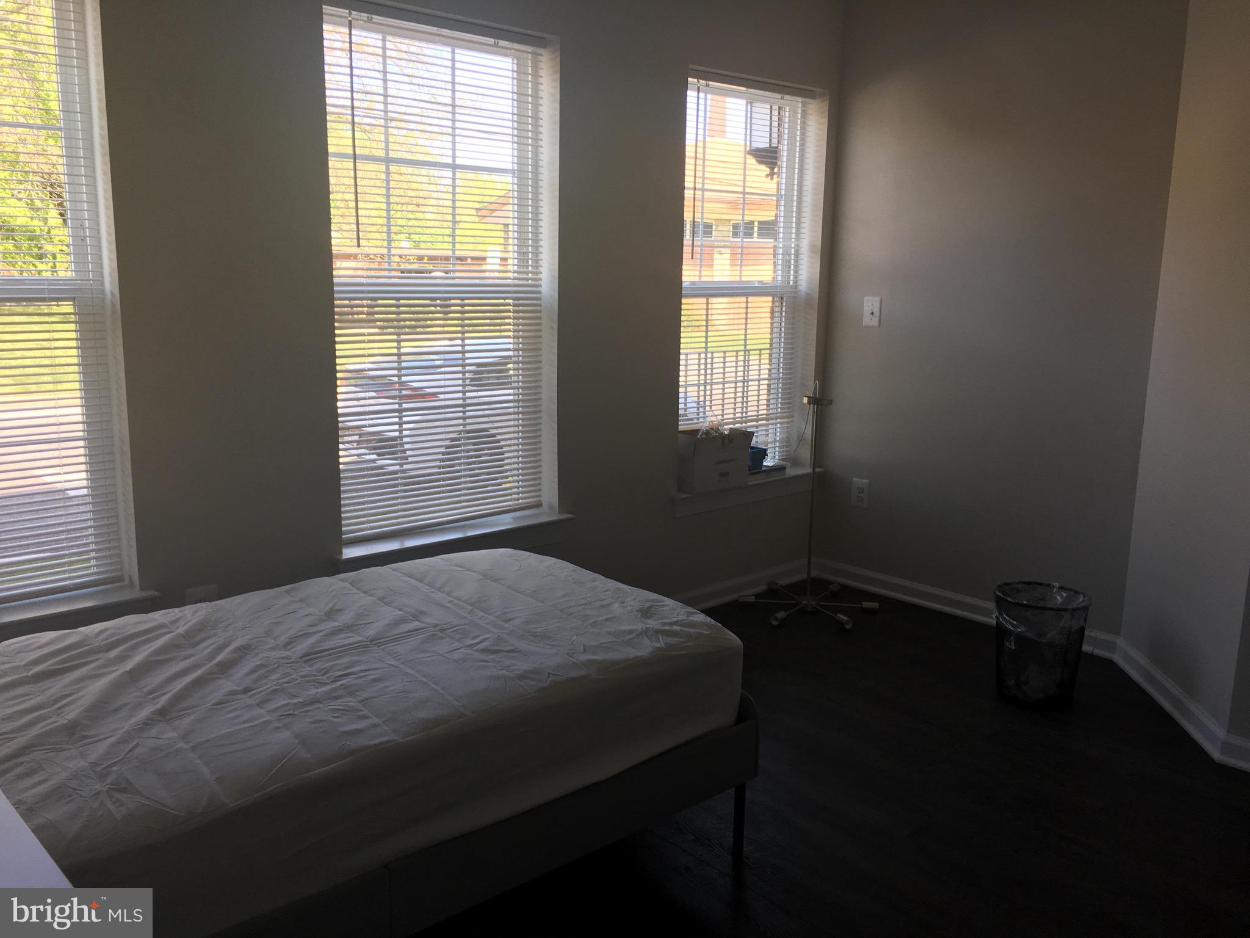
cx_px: 625
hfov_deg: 61.7
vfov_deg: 48.2
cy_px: 469
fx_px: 1047
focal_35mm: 29
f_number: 2.2
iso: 25
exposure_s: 1/60
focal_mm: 4.15
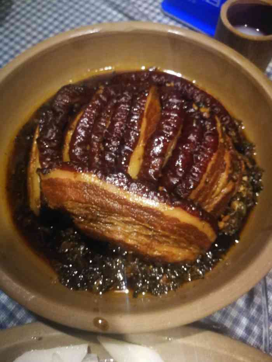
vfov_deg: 65.3
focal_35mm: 27
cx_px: 136
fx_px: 283
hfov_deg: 51.4
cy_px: 181
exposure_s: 1/6.67
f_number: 2.2
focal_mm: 3.95
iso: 800
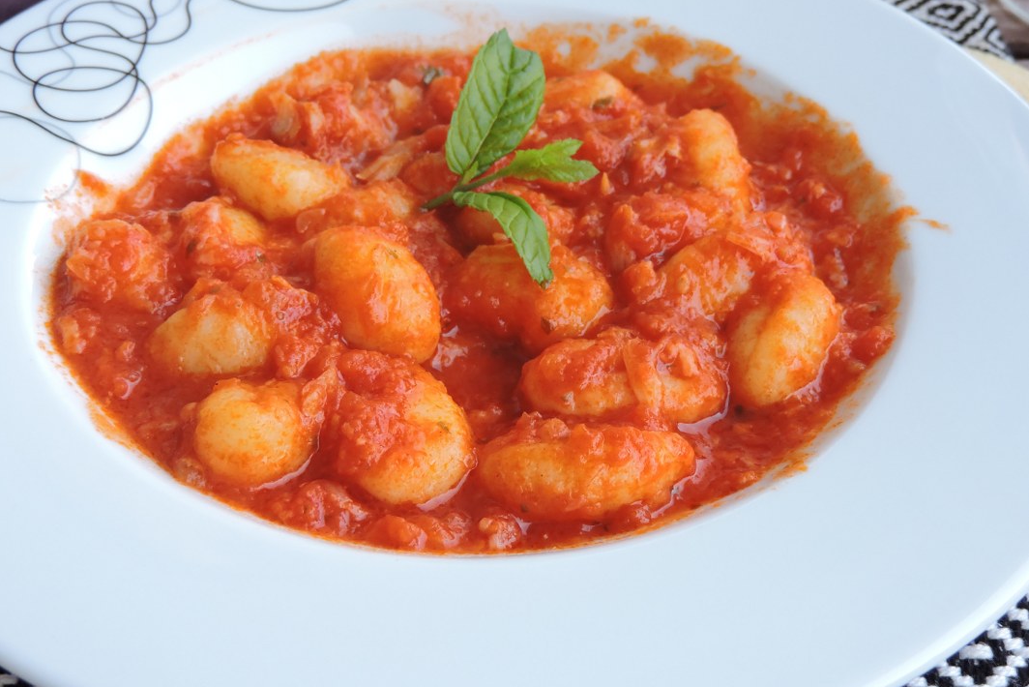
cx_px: 515
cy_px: 323
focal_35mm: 49
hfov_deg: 40.3
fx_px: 1401
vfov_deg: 27.5
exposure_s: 1/30
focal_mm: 8.4
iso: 400
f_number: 3.5
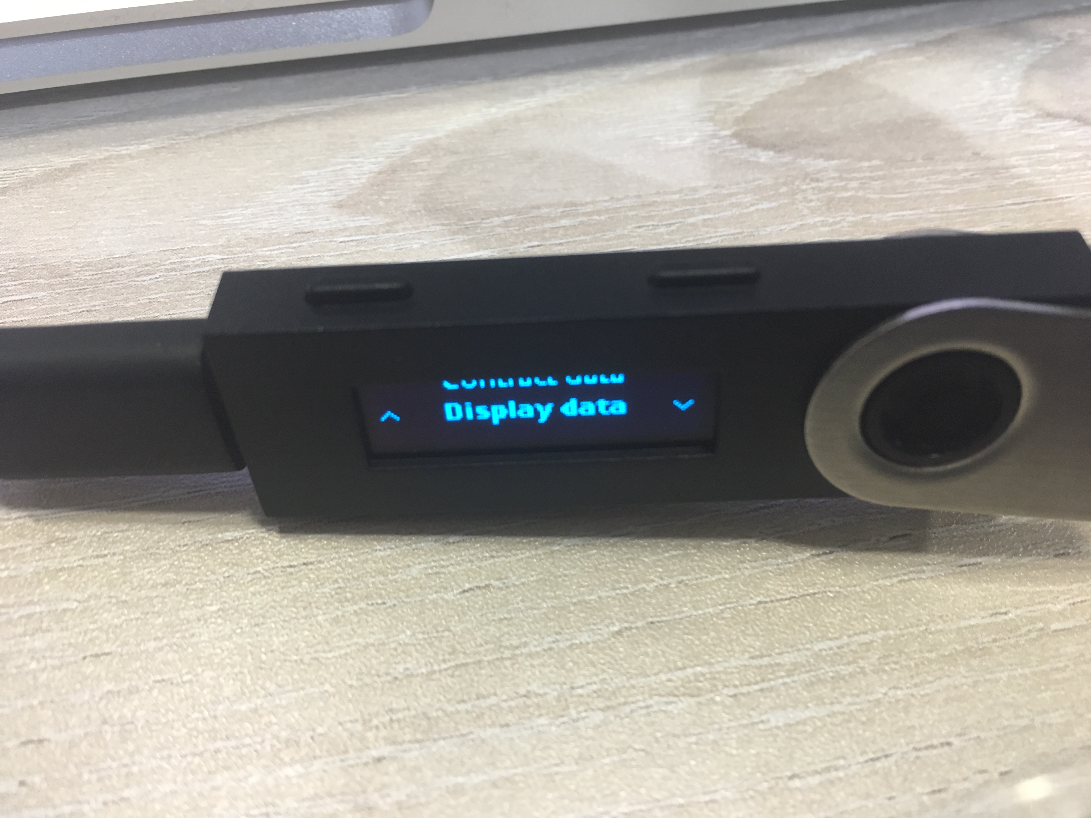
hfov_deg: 61.7
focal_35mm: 29
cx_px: 546
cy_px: 409
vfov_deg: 48.2
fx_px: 914
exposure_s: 1/33
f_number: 2.2
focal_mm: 4.15
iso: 125
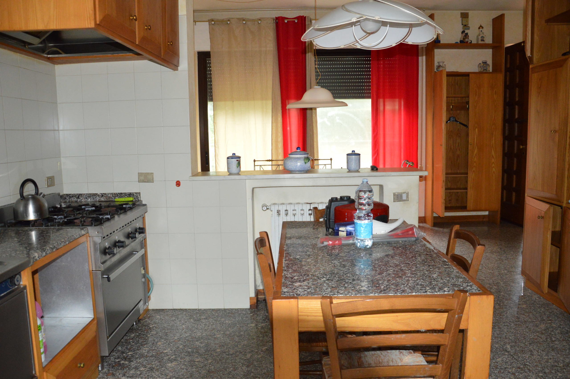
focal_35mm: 27
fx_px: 427
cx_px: 285
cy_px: 190
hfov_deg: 67.4
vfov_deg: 47.8
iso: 1800
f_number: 3.5
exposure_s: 1/60
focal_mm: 18
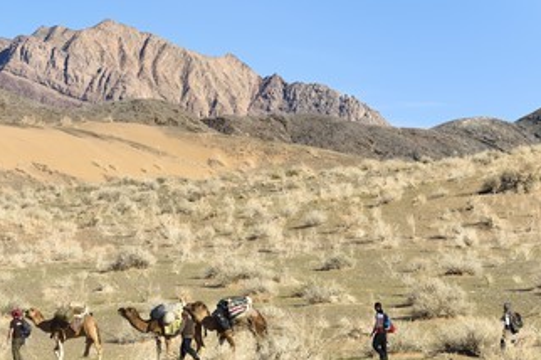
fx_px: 3138
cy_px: 202
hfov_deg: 9.9
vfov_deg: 6.6
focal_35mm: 209
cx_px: 208
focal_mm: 160
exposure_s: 1/400
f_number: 10
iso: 200
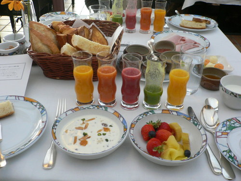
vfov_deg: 40.7
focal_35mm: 35
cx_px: 120
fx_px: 244
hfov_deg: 52.6
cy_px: 90
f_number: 2.8
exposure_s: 1/15
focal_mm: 5.8
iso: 200
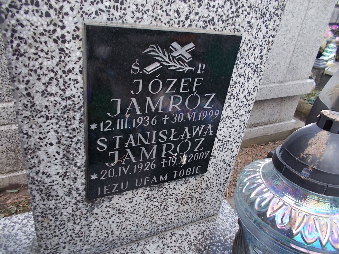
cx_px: 170
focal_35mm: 26
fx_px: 255
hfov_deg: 67.3
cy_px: 127
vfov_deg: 53.1
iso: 80
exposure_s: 1/80
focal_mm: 4.6
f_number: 3.2
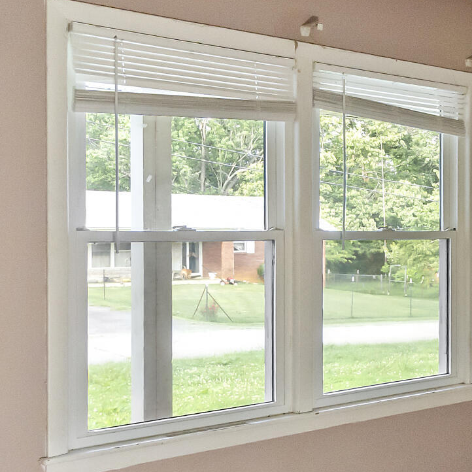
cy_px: 232
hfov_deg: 28.4
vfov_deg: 32.2
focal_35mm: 53
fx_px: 818
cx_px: 552
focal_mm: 10
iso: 800
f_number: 9
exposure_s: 1/30
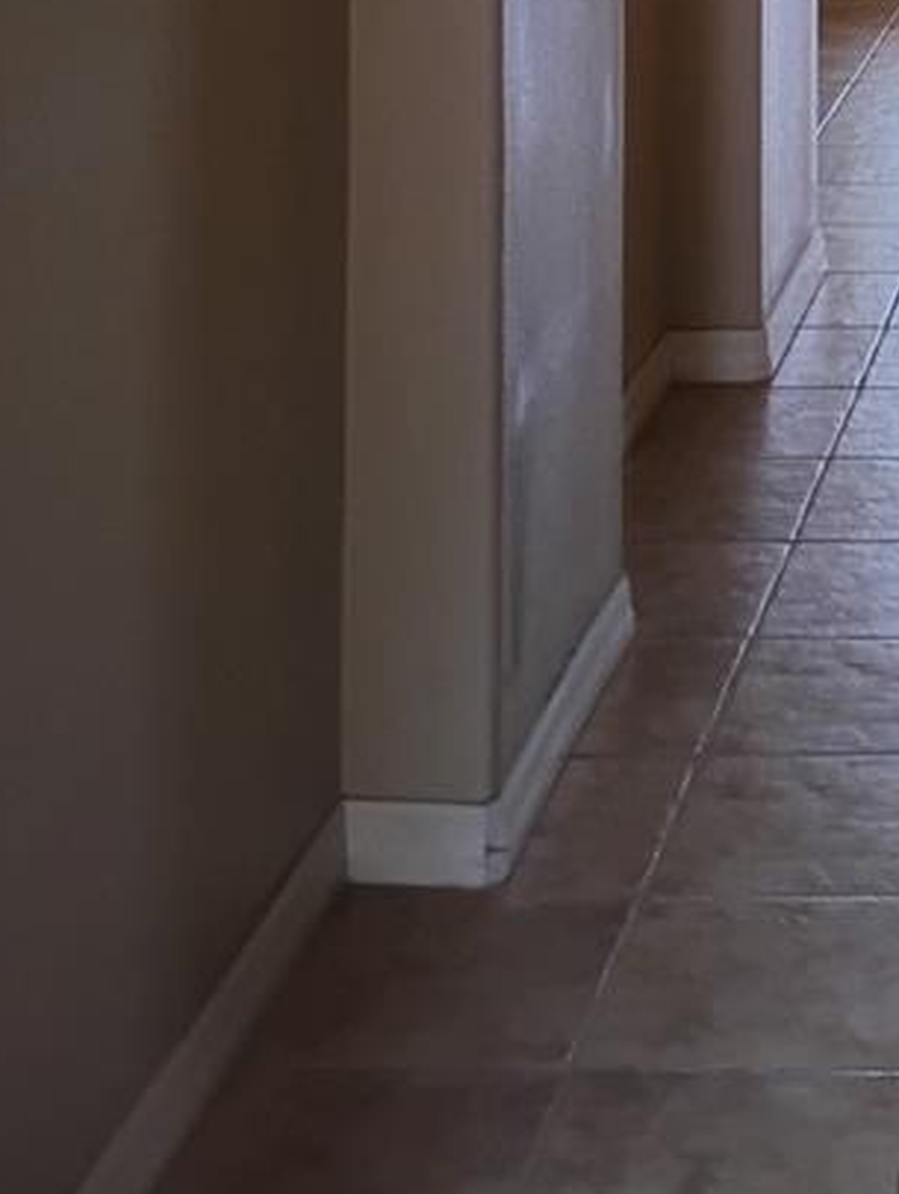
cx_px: 1242
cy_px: -516
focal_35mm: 83
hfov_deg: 16.6
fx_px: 2867
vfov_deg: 20.6
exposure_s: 1/120
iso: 544
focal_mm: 4.26
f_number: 1.8
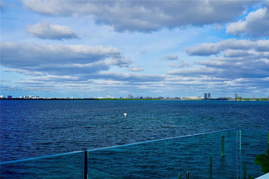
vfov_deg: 34.2
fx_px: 291
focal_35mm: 39
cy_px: 90
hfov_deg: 49.6
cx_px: 134
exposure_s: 1/250
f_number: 10
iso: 100
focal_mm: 39
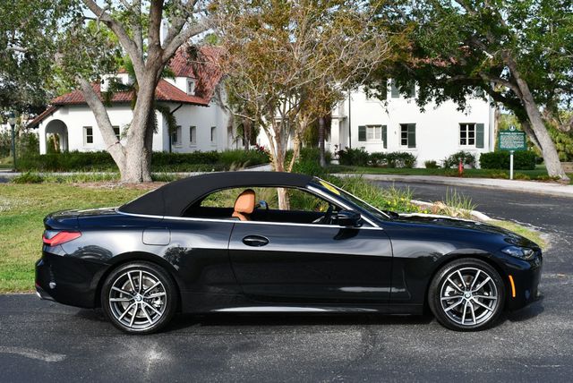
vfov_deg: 26.0
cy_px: 192
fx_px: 828
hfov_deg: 38.2
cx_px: 286
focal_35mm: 52
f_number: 7.1
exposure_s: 1/200
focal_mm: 26
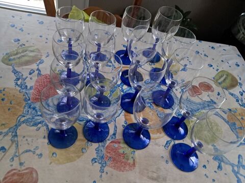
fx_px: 191
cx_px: 122
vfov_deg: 51.4
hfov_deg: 65.3
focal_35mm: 27
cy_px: 92
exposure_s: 1/25
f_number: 1.8
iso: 640
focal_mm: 4
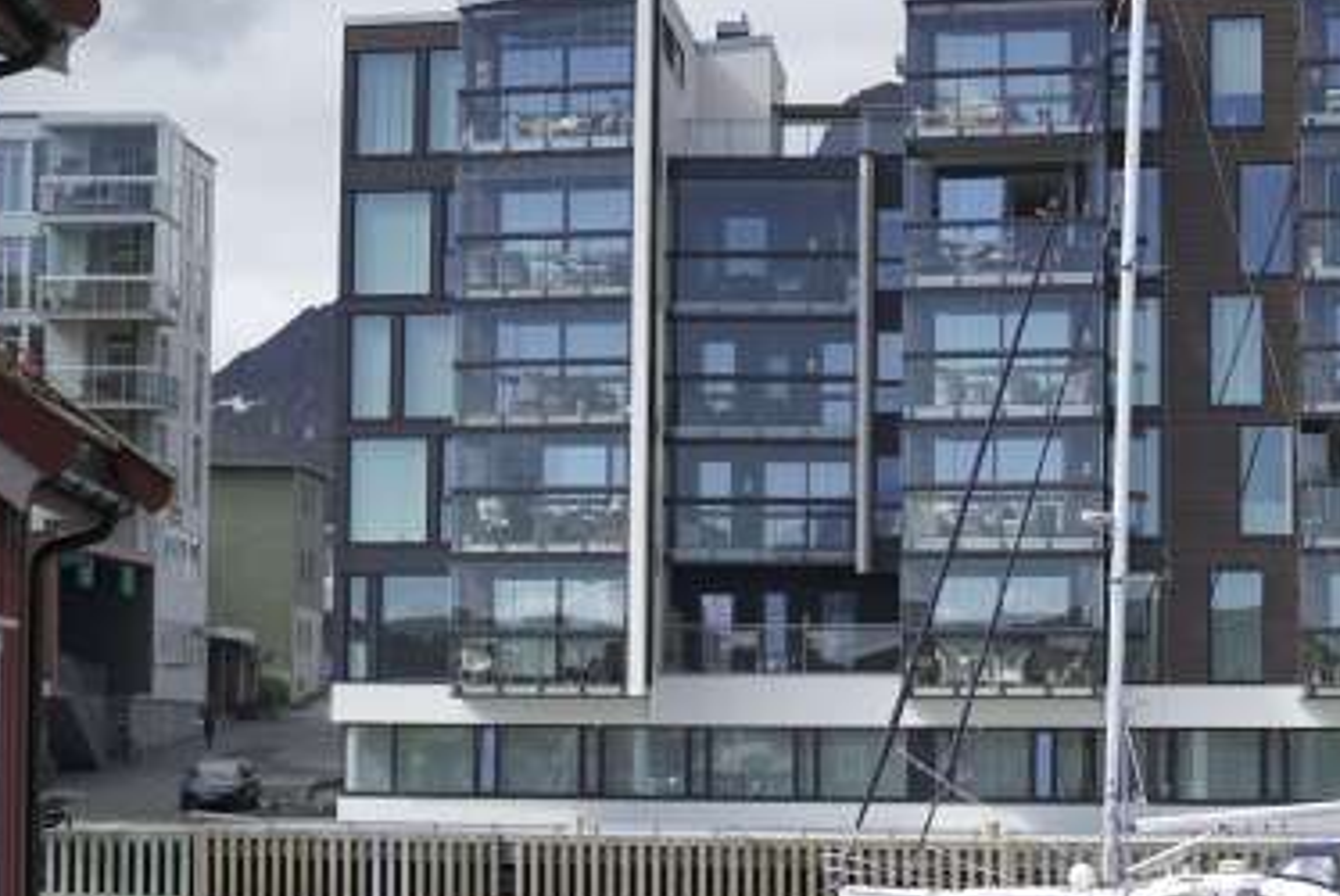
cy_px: 366
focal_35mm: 115
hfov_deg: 17.7
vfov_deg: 11.9
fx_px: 4284
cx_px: 932
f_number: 2.8
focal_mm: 70
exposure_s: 1/6400
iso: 400
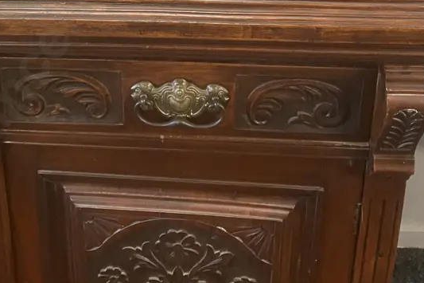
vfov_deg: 21.8
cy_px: -85
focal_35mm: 56
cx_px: 149
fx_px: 659
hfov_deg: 35.4
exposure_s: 1/33
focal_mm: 3.99
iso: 250
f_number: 1.8
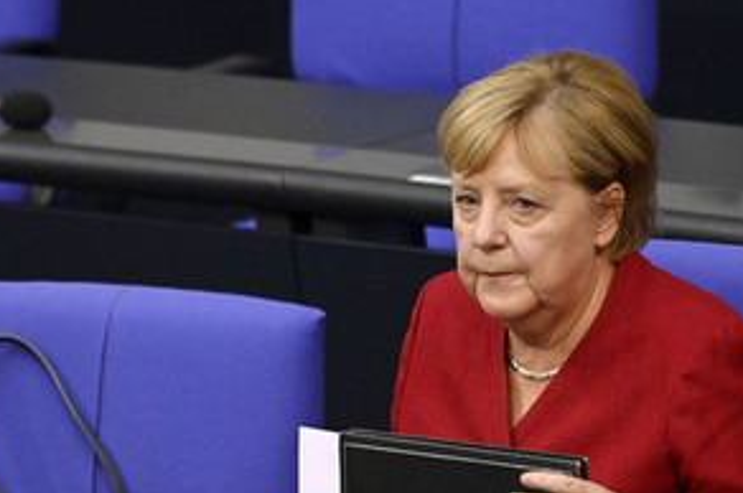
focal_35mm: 679
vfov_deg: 2.0
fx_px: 13998
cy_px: 368
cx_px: 472
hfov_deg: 3.0
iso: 6400
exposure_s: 1/320
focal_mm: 440
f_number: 5.6
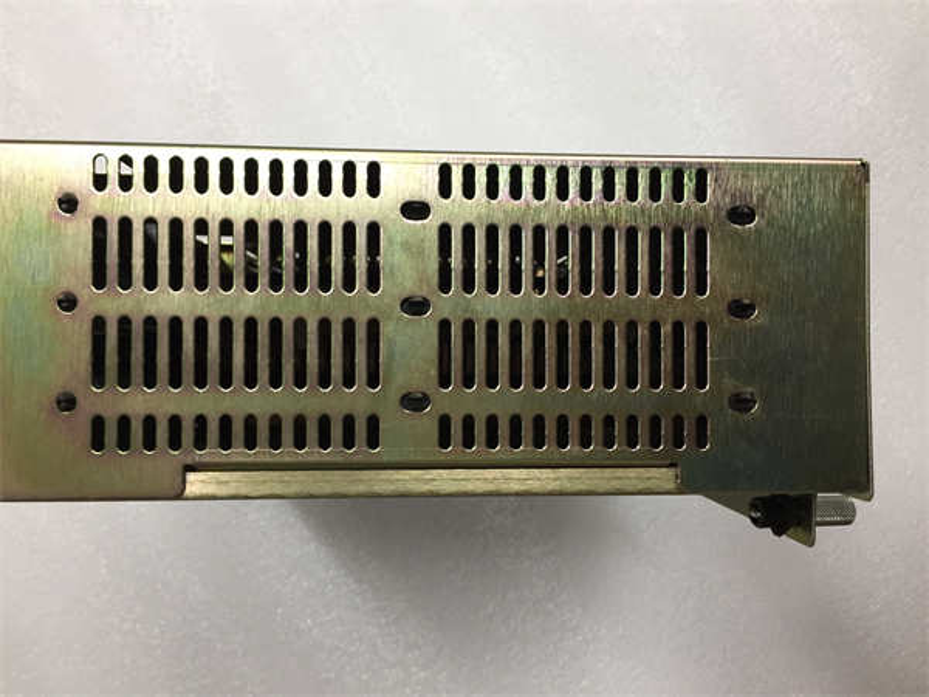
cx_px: 464
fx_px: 778
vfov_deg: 48.2
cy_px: 348
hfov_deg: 61.7
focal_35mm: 29
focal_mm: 4.15
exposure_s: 1/33
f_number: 2.2
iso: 64
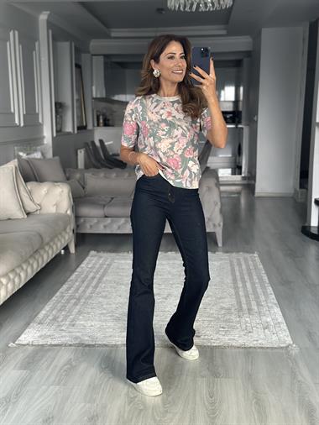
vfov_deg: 39.6
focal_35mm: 48
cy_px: 212
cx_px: 160
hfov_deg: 30.3
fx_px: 589
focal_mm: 6.86
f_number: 1.78
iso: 400
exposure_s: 1/51
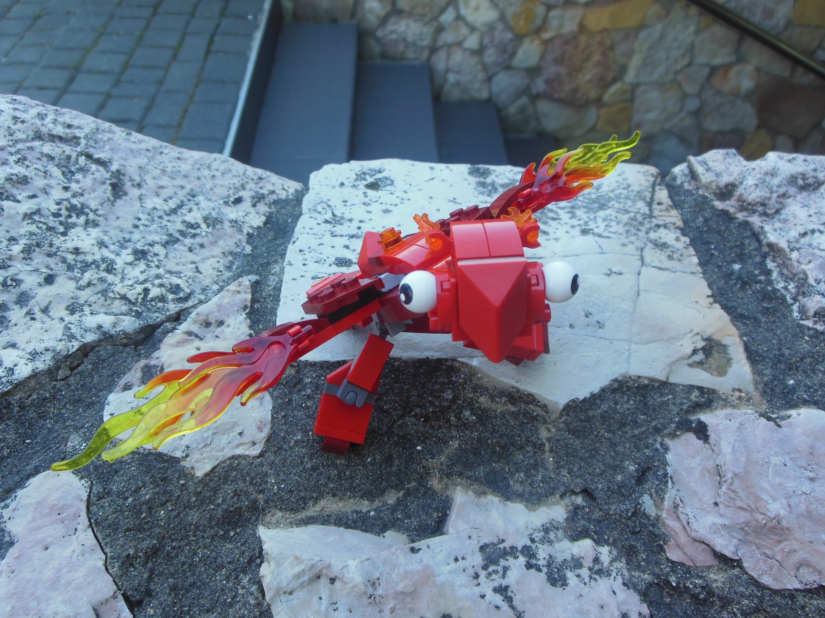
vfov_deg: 48.2
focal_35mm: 29
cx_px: 412
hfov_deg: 61.7
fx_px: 691
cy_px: 309
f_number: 3.3
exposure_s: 1/200
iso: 125
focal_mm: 5.2
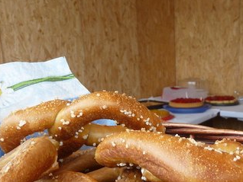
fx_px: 386
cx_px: 220
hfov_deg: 33.1
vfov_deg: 25.6
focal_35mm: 55
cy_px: 172
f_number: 3.3
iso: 80
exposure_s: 1/80
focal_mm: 4.1
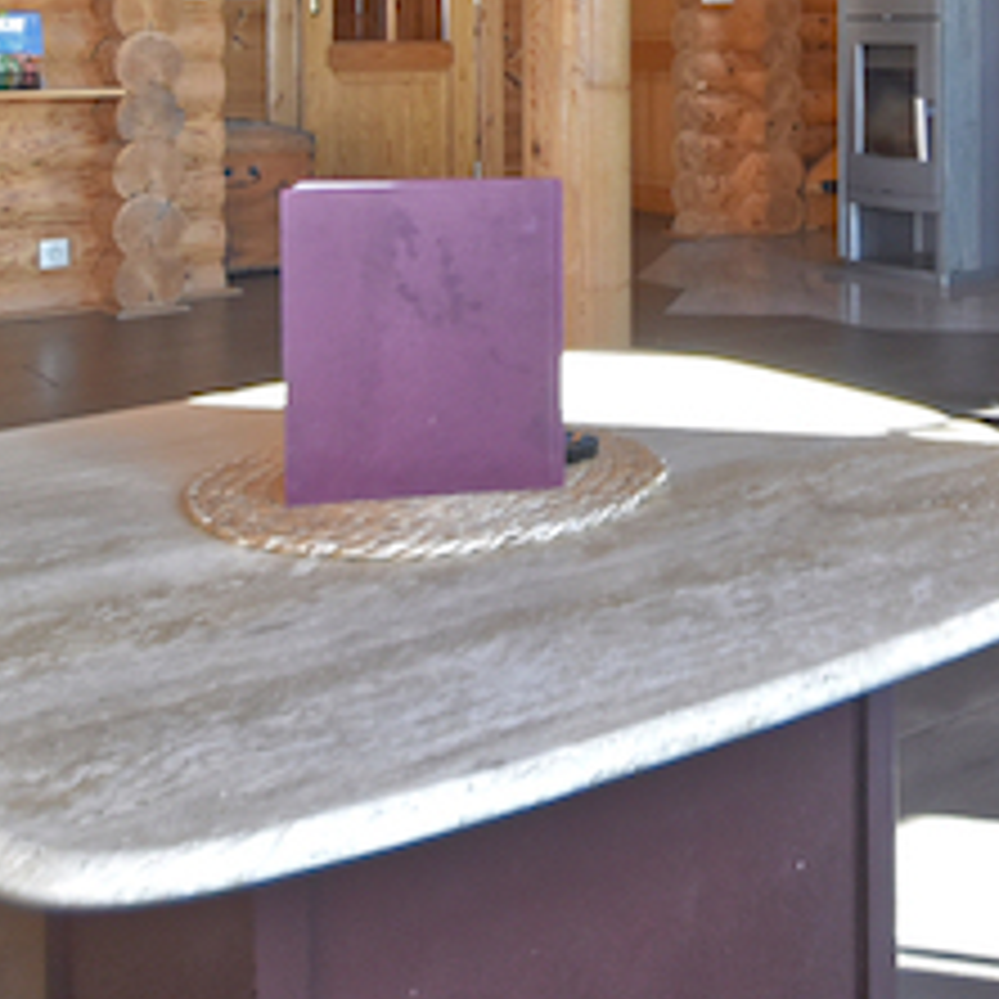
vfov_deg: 33.1
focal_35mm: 46
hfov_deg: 35.2
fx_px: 1502
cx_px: 850
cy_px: -47
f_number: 4.5
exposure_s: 1/80
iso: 400
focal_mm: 10
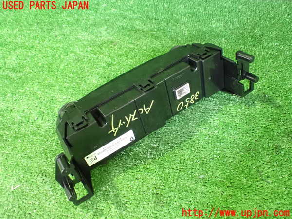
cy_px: 110
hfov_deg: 60.0
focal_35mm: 30
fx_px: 253
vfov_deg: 46.8
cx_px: 146
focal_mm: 5.4
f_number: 2.3
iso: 1600
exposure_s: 1/25
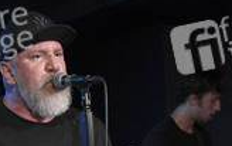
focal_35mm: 109
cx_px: 115
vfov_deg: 11.3
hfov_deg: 19.1
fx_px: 690
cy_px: 254
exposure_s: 1/125
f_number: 4
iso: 3200
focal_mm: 44
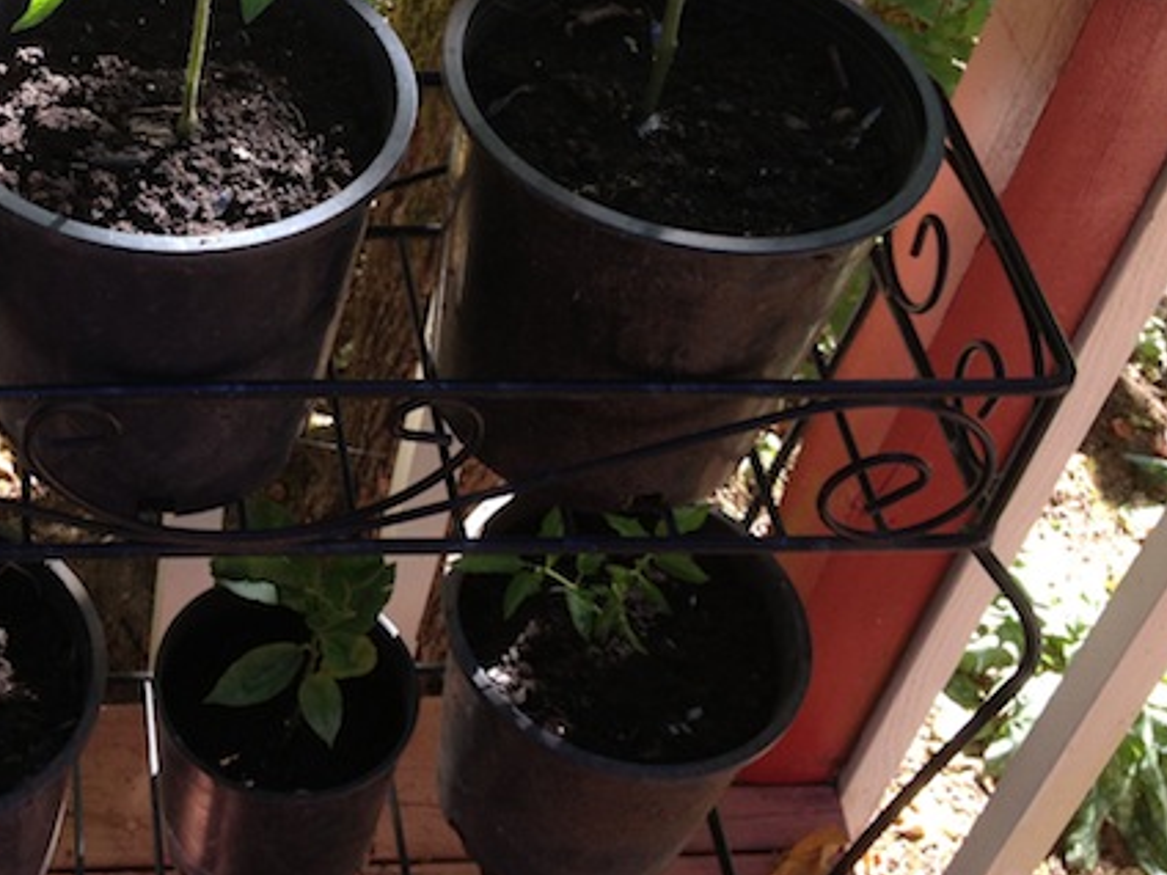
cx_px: 132
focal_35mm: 66
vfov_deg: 22.1
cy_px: 226
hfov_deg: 28.3
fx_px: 2225
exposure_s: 1/120
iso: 50
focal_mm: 4.28
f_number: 2.4
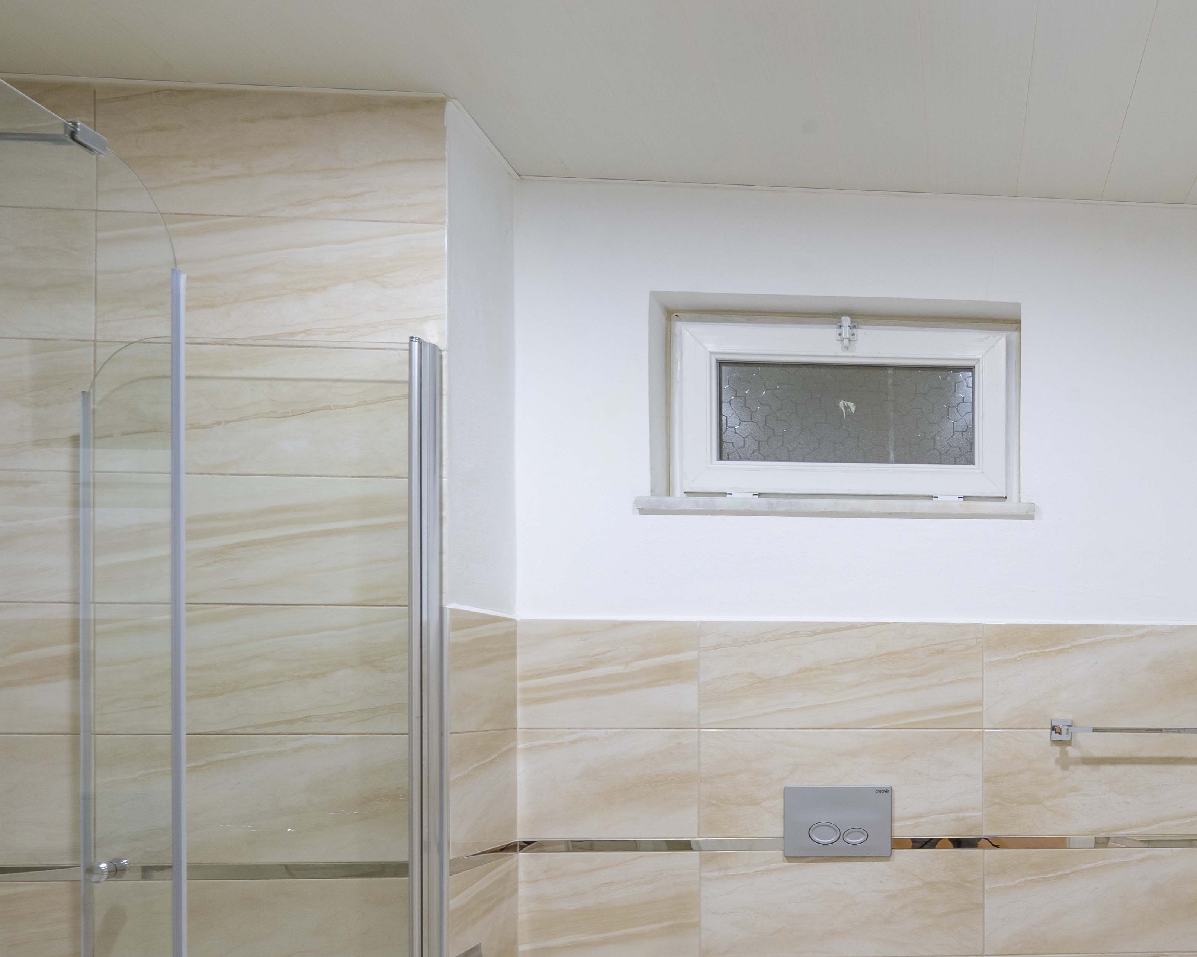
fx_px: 992
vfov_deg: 49.8
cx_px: 1083
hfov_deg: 54.1
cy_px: 698
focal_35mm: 28
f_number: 13
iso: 320
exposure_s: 1/1.67
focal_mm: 16
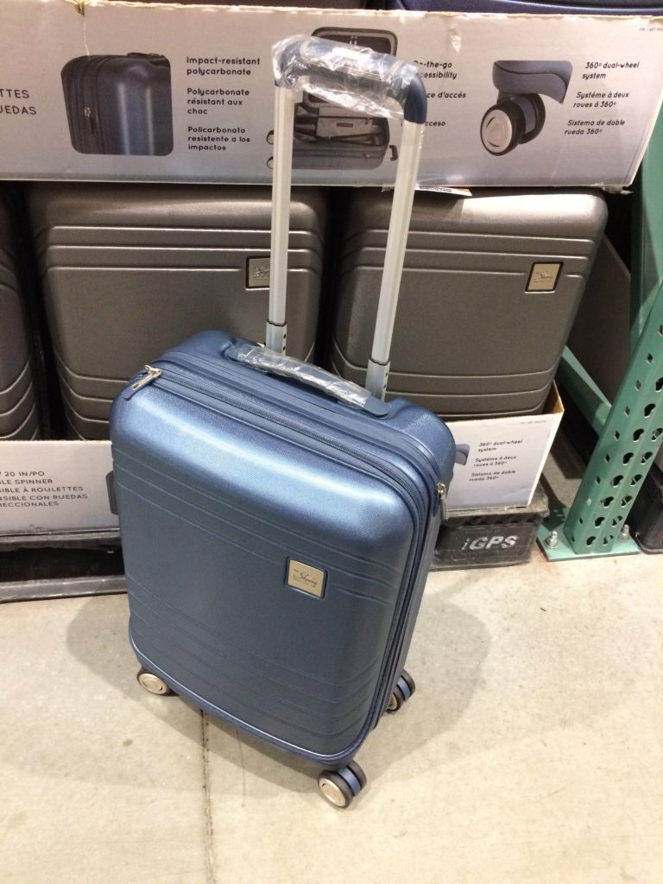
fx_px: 741
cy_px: 442
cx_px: 332
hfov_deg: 48.2
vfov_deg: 61.7
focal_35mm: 29
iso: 250
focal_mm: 4.15
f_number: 2.2
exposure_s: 1/30
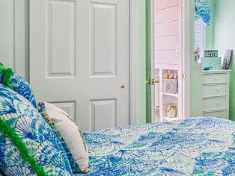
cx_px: 208
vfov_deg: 27.9
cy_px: 58
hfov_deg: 34.9
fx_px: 353
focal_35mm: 52
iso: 1250
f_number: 5.6
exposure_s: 1/80
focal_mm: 17
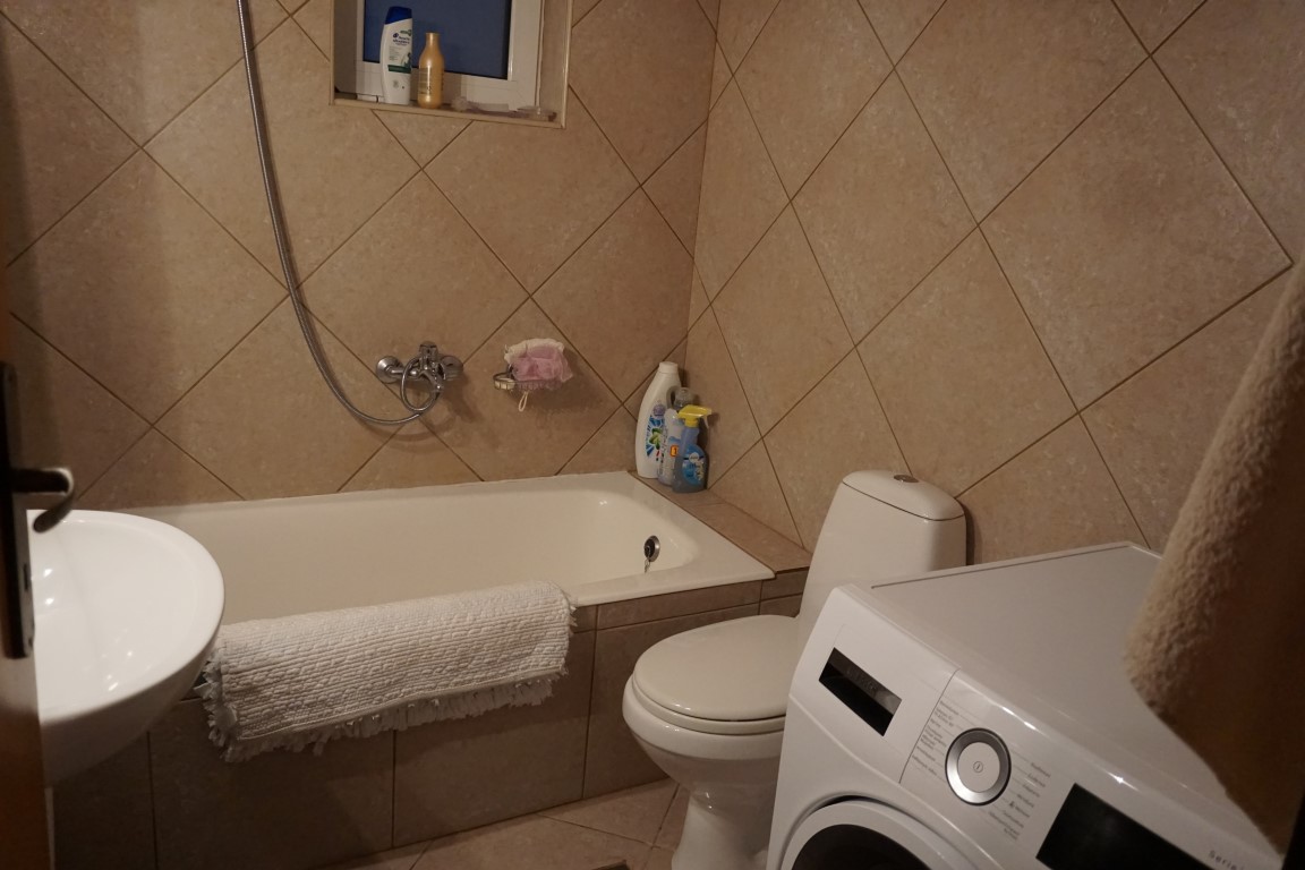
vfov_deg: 47.9
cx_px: 652
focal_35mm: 27
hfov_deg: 67.4
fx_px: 979
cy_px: 435
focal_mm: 18
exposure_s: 1/160
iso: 2500
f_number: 4
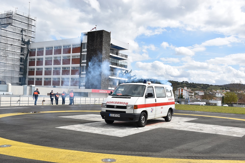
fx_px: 245
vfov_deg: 36.8
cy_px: 82
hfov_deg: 53.1
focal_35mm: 36
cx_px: 122
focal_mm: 24
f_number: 10
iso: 200
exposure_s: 1/400
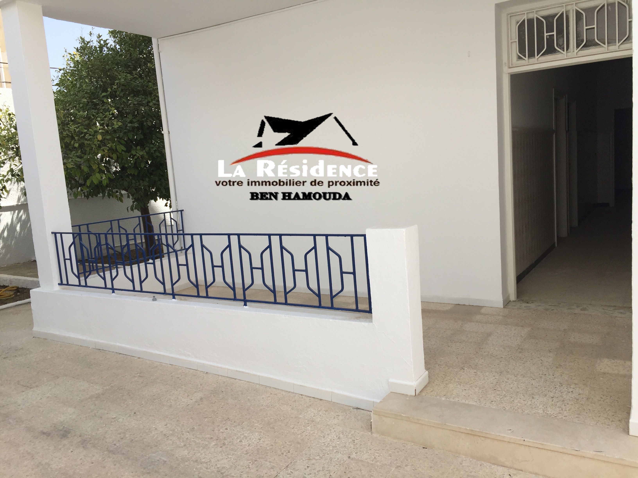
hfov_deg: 61.7
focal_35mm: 29
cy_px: 239
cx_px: 319
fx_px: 534
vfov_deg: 48.2
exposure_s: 1/1068
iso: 32
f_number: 2.2
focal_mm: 4.15
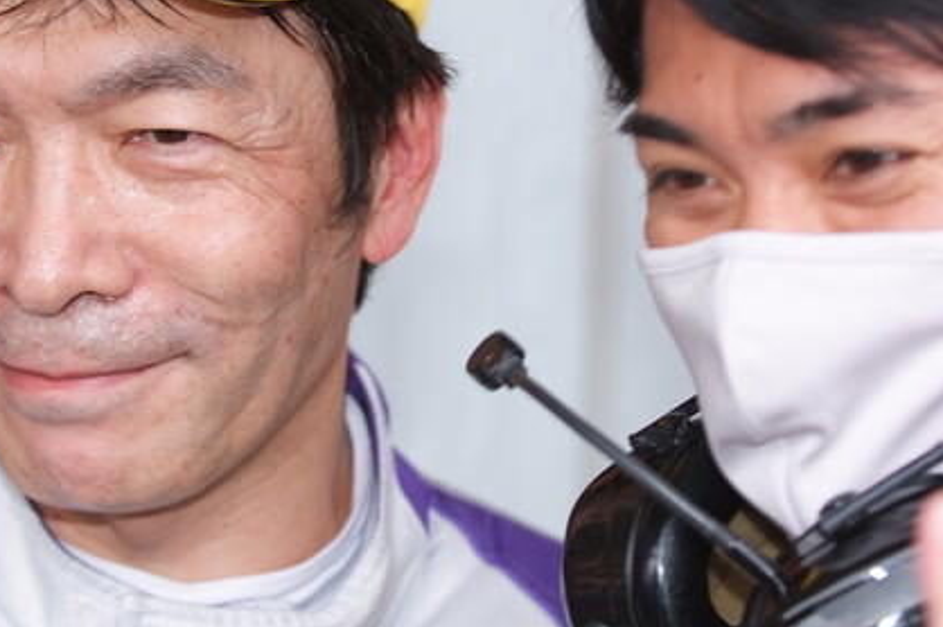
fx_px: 4737
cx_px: 494
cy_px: 304
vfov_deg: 7.6
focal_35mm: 181
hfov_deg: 11.4
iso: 100
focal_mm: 70
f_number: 4
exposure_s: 1/60
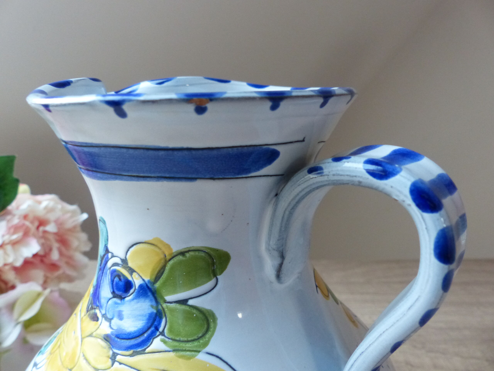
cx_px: 247
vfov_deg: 53.1
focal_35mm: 26
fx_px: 371
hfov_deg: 67.3
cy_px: 186
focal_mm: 4.5
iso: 400
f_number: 2.8
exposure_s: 1/30
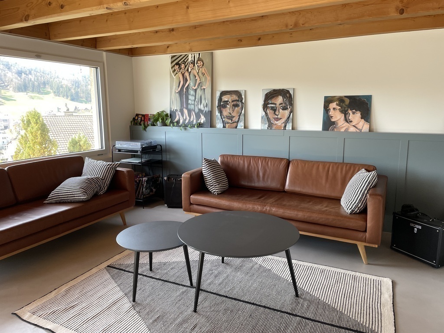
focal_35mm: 26
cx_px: 222
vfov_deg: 53.1
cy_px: 166
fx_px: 333
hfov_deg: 67.3
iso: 100
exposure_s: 1/121
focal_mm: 4.2
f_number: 1.6
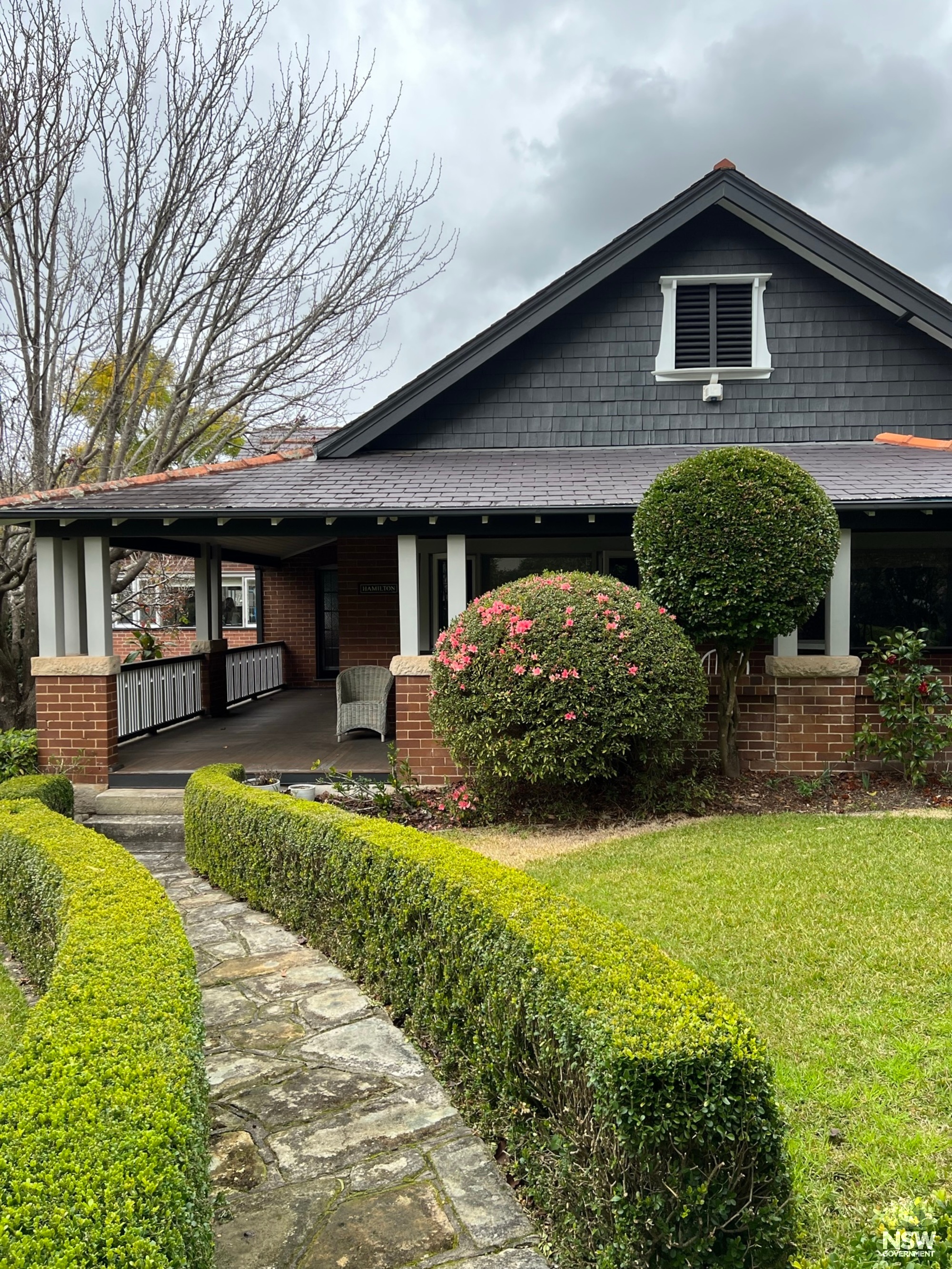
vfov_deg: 67.3
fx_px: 953
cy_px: 634
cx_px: 476
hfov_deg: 53.1
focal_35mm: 26
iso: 50
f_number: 1.5
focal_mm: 5.7
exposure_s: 1/846
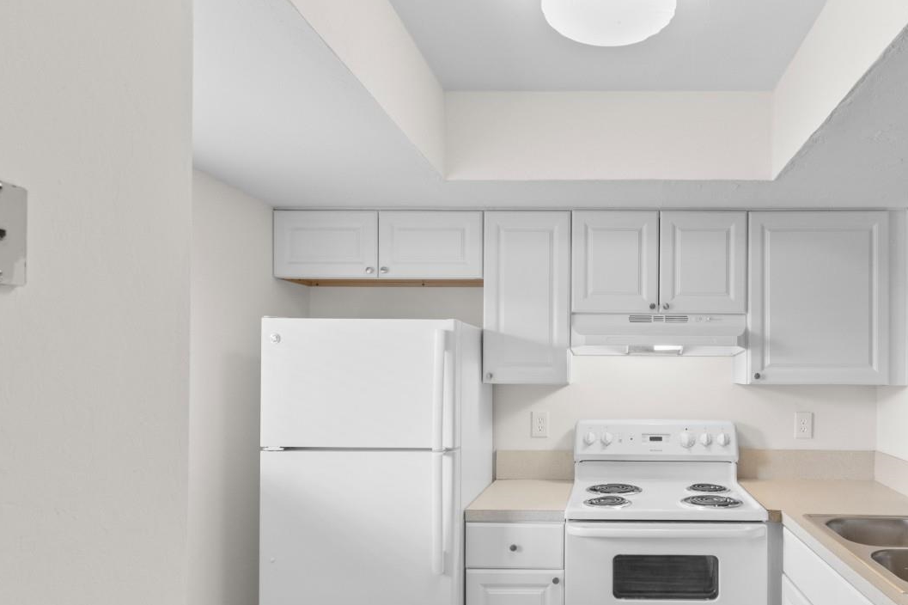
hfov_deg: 73.9
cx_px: 602
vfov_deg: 54.7
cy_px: 360
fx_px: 580
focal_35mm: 23
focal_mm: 10
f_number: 4.5
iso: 100
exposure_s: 1/3
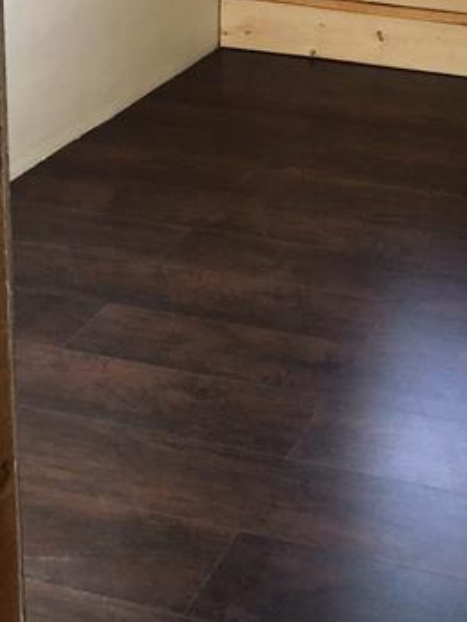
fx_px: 1240
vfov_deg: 26.0
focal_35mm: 69
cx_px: 458
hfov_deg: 20.7
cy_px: -61
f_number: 2.4
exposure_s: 1/120
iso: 32
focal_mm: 3.3
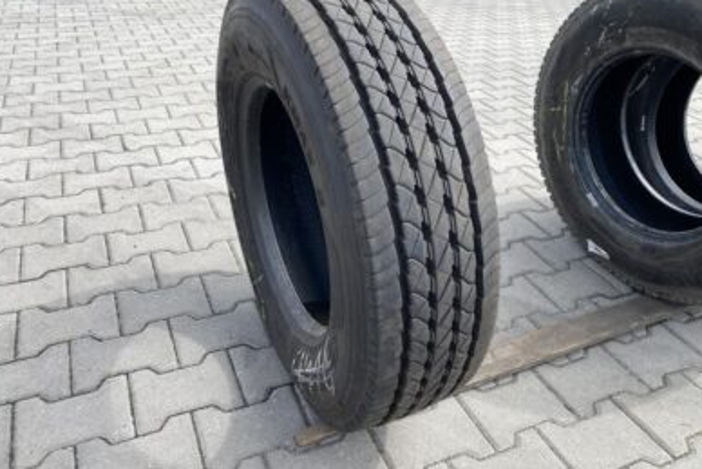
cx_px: 378
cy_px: 216
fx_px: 585
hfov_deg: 61.8
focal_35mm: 30
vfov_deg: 43.6
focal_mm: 4.25
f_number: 1.8
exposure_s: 1/1182
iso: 32
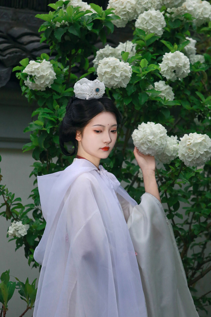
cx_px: 106
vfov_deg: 10.4
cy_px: 158
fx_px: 1732
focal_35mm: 197
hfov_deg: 7.0
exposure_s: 1/320
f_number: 4
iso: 2500
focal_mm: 200
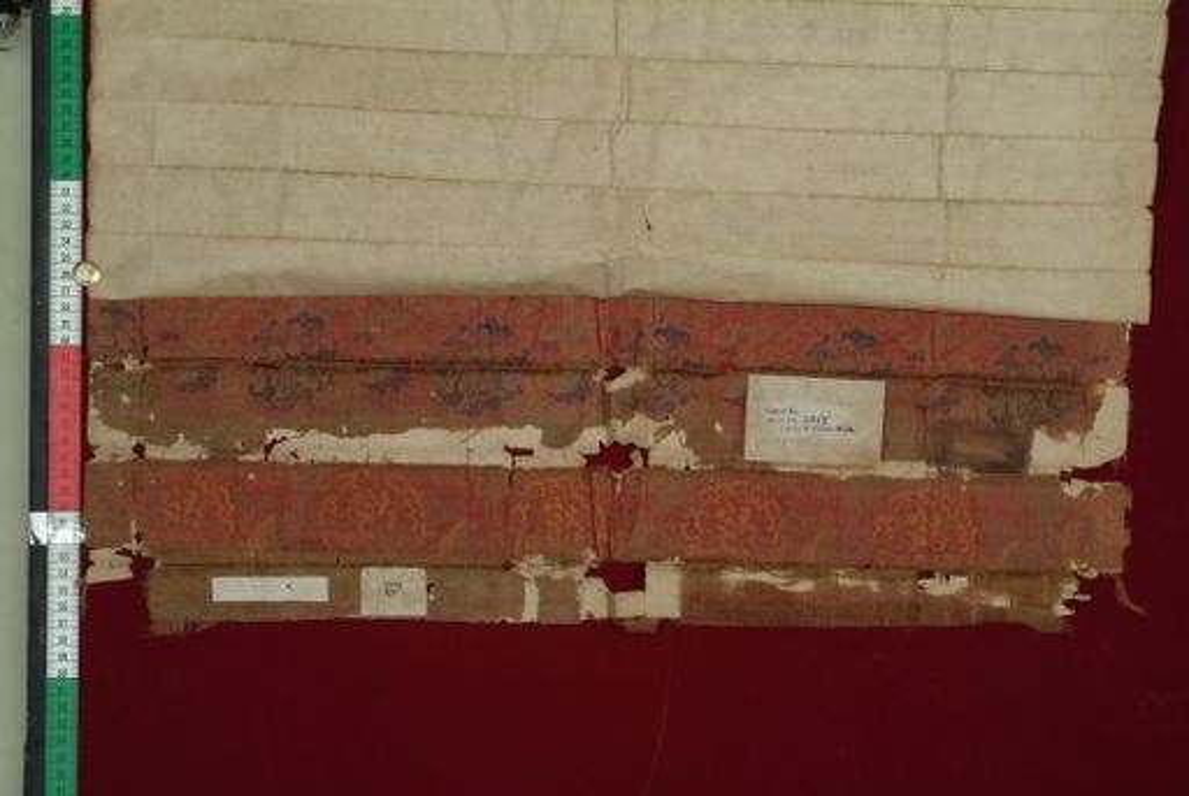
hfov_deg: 23.0
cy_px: 398
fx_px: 2927
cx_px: 594
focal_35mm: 88
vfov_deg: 15.5
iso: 160
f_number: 13
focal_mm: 59
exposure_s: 1/20
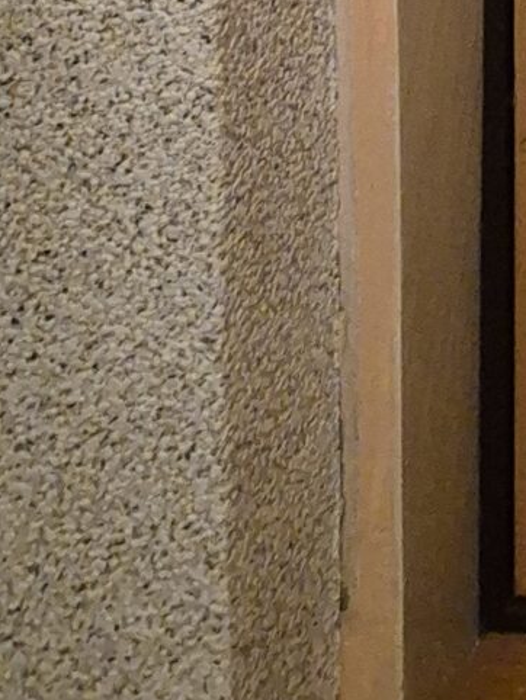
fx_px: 1397
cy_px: -867
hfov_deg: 17.3
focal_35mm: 69
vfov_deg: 16.5
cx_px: 950
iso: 1250
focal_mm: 2.2
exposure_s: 1/50
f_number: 2.2
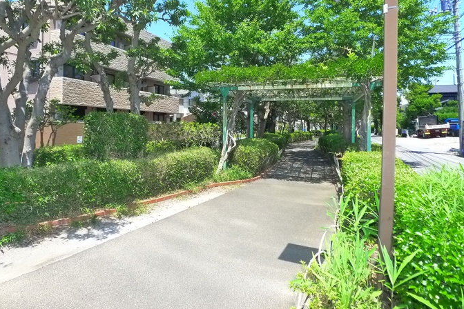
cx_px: 228
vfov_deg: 49.5
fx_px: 335
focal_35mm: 26
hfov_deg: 69.4
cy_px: 139
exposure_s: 1/400
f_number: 3.2
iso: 400
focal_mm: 5.1
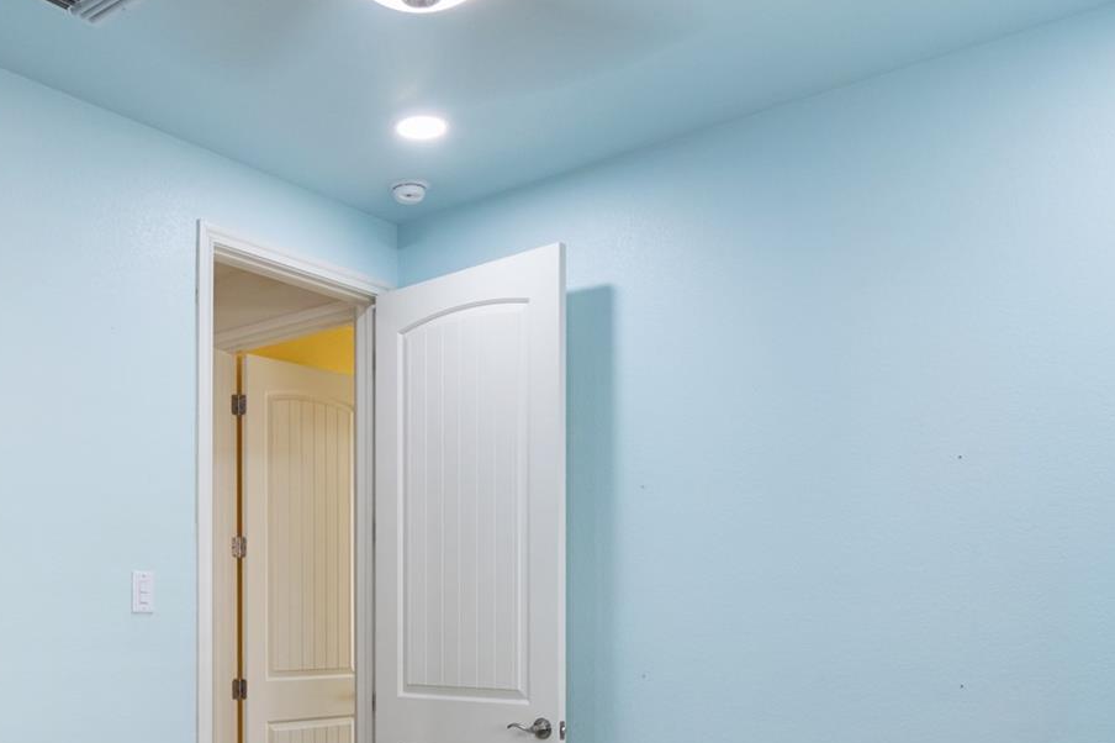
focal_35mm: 34
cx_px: 338
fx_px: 1053
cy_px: 675
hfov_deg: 54.2
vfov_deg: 36.4
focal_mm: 10
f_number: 8
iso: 180
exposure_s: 1/15
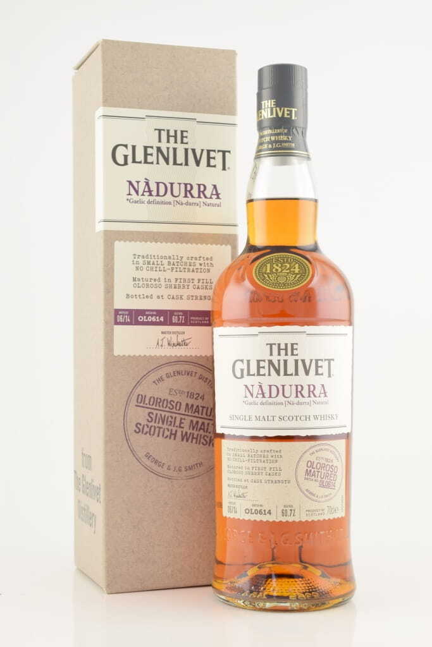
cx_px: 216
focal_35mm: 60
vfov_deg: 33.4
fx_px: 1080
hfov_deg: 22.6
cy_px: 324
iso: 100
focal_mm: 40
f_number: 10
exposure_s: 1/10
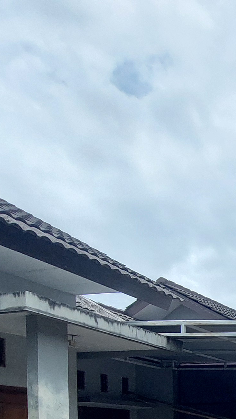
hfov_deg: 21.2
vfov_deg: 39.5
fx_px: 478
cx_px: 394
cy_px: 452
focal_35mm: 43
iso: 50
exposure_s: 1/1662
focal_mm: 1.74
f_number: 2.2
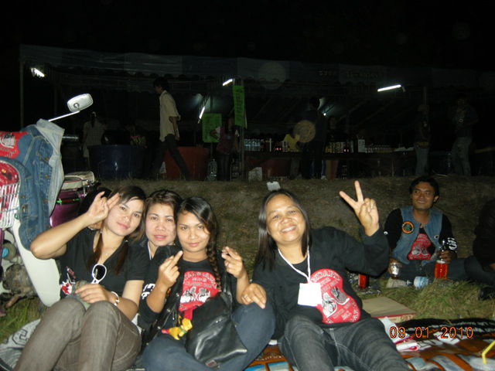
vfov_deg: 40.7
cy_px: 186
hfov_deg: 52.6
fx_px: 500
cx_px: 248
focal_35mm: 35
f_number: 2.7
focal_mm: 7.5
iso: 173
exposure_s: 1/60
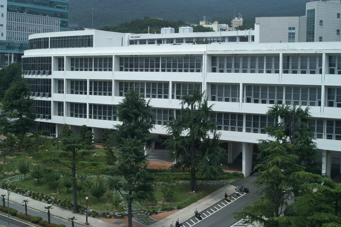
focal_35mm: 52
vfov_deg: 25.7
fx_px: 497
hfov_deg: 37.9
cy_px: 114
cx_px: 170
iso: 100
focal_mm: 35
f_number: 11
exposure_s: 1/125
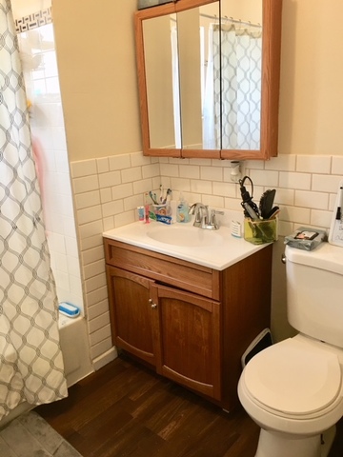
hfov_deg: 48.2
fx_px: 383
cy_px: 228
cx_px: 172
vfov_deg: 61.7
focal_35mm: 29
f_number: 2.2
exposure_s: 1/15
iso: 40
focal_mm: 4.15
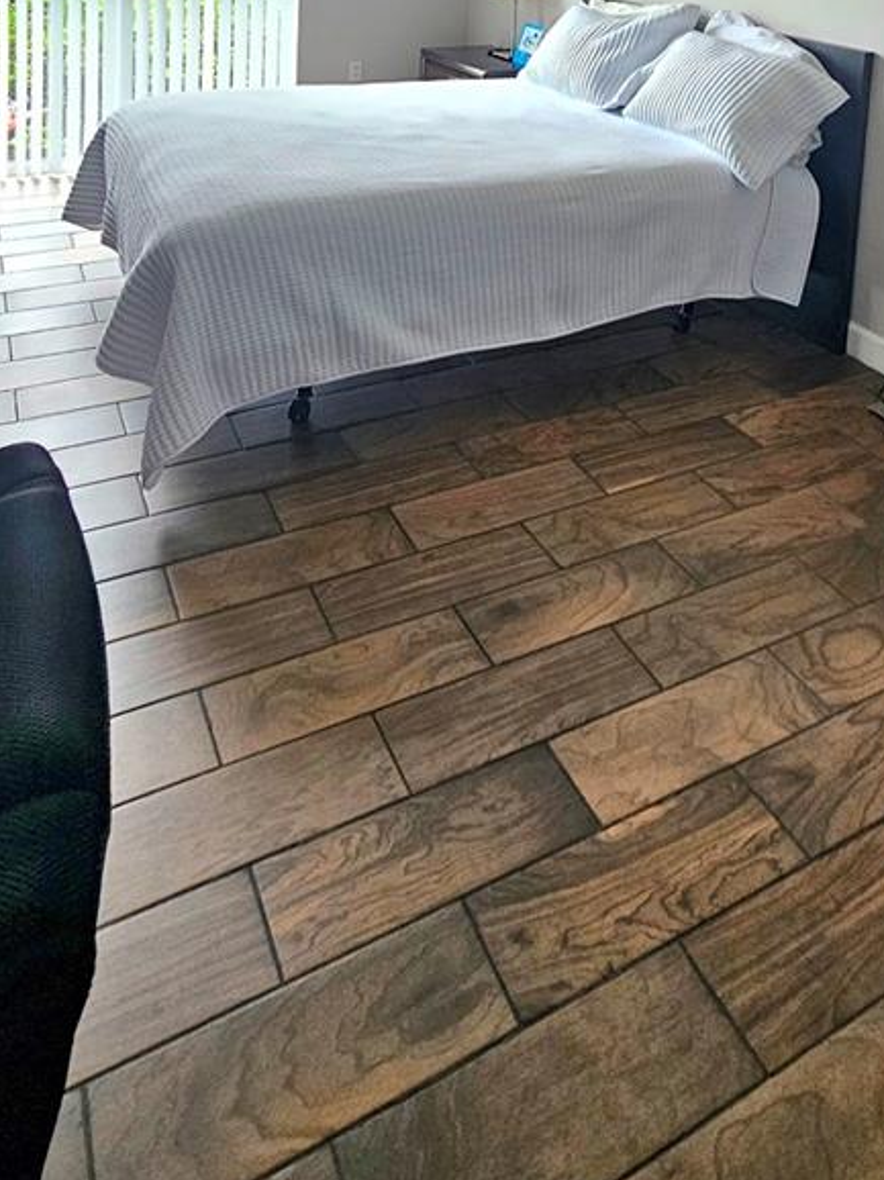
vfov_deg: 51.8
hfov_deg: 51.0
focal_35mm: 27
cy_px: -6
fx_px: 920
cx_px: 525
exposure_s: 1/60.2
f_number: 2.2
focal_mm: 2.2
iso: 64
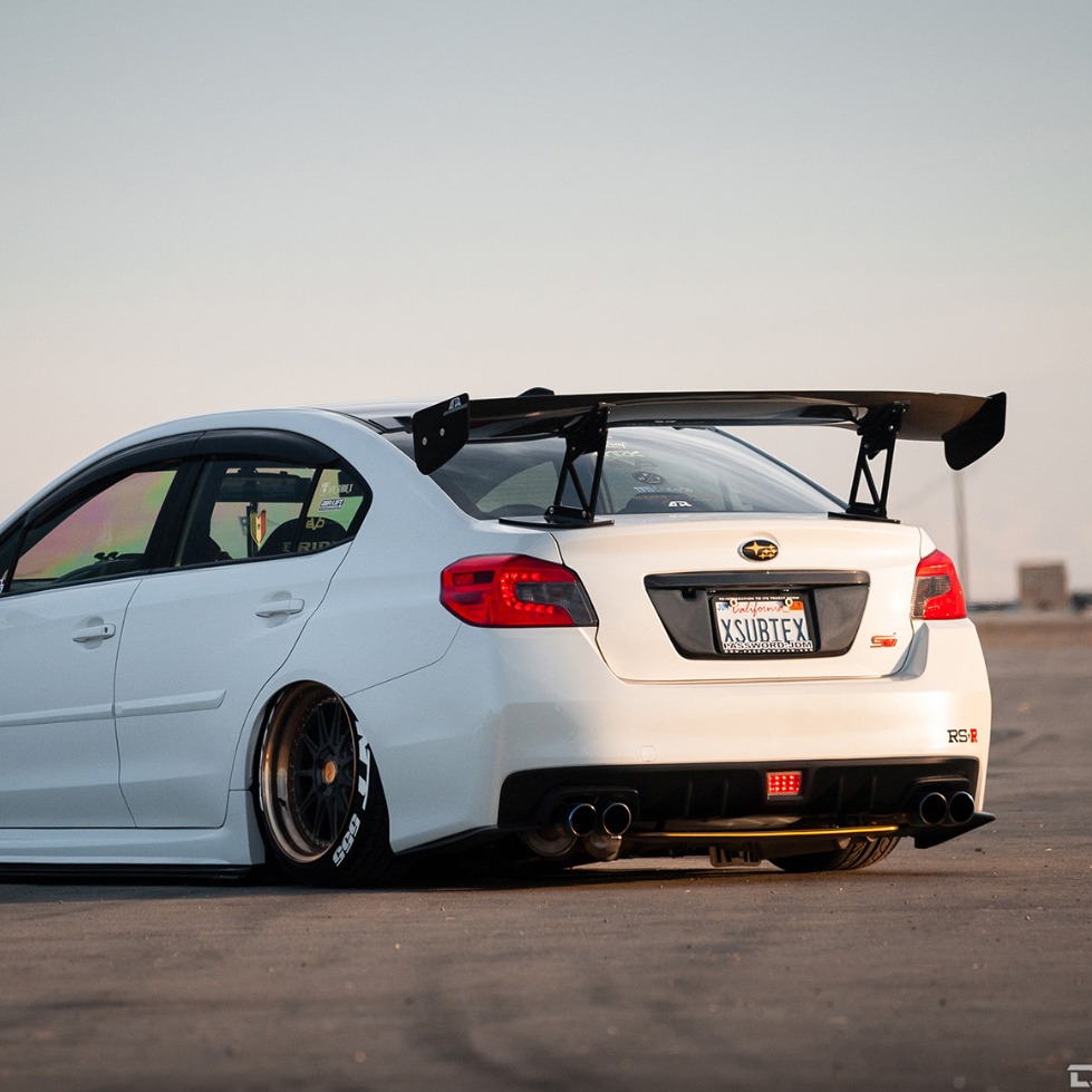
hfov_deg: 8.6
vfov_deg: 8.6
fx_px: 7281
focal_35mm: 204
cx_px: 448
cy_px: 506
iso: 1000
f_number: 4
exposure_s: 1/2000
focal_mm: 145
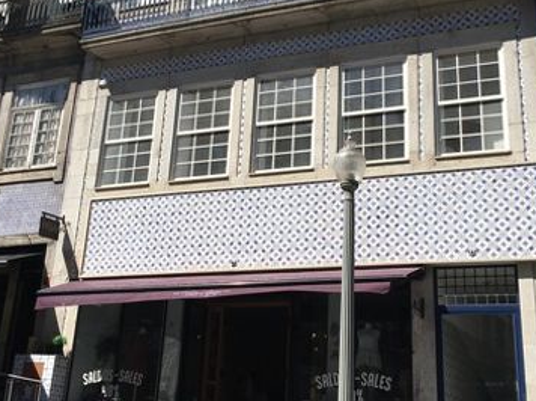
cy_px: 120
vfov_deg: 27.2
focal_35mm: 53
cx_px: 253
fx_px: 820
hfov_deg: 36.2
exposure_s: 1/2079
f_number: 2.2
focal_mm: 4.15
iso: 25
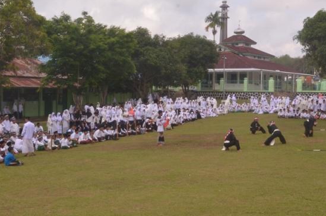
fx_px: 506
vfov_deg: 24.0
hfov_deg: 35.7
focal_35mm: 56
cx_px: 143
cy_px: 75
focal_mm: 20
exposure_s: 1/250
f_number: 16
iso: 800
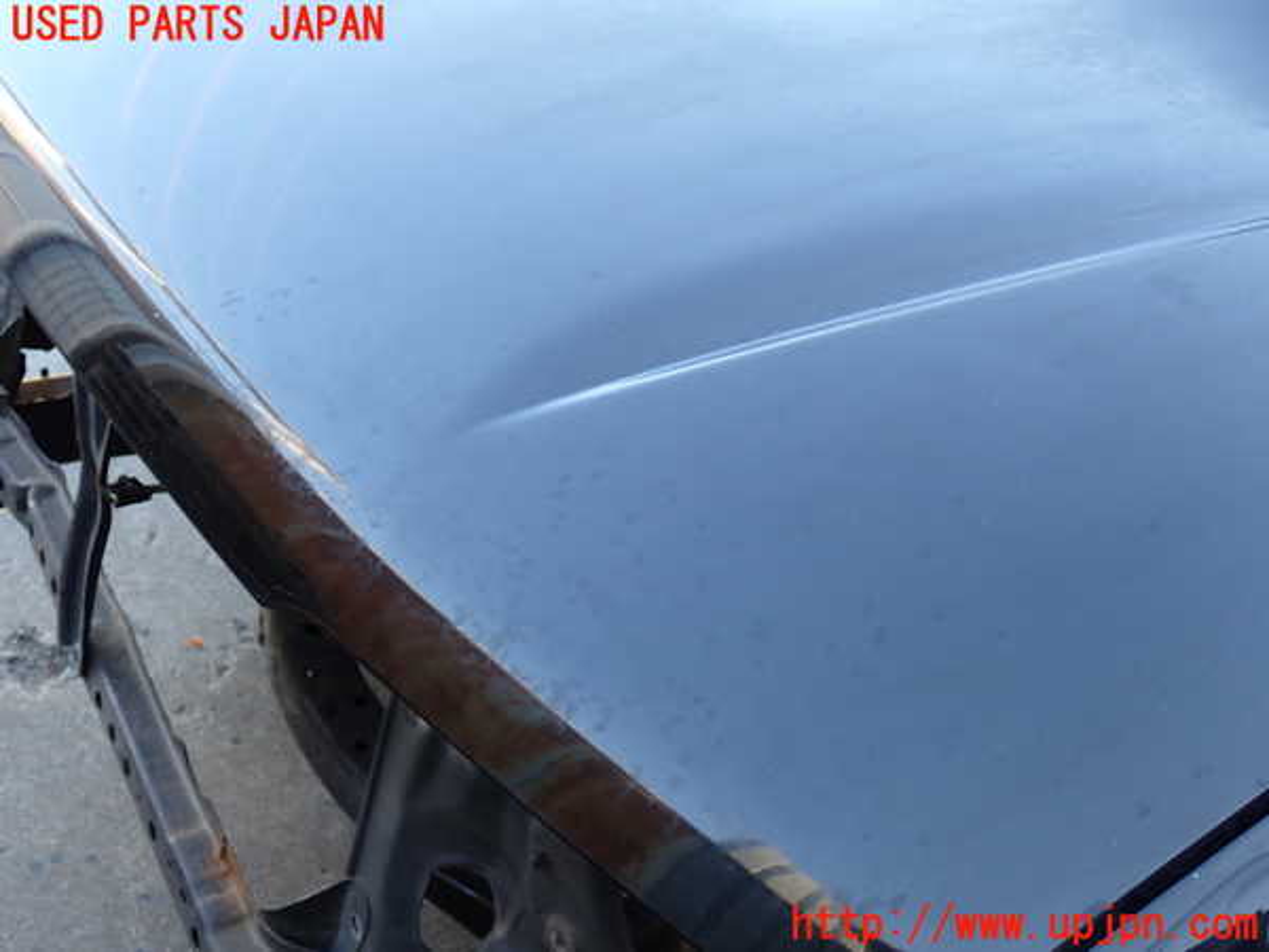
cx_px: 634
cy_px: 476
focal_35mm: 38
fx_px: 1393
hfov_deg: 49.0
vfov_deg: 37.7
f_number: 2.7
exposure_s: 1/80
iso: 200
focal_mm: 6.83
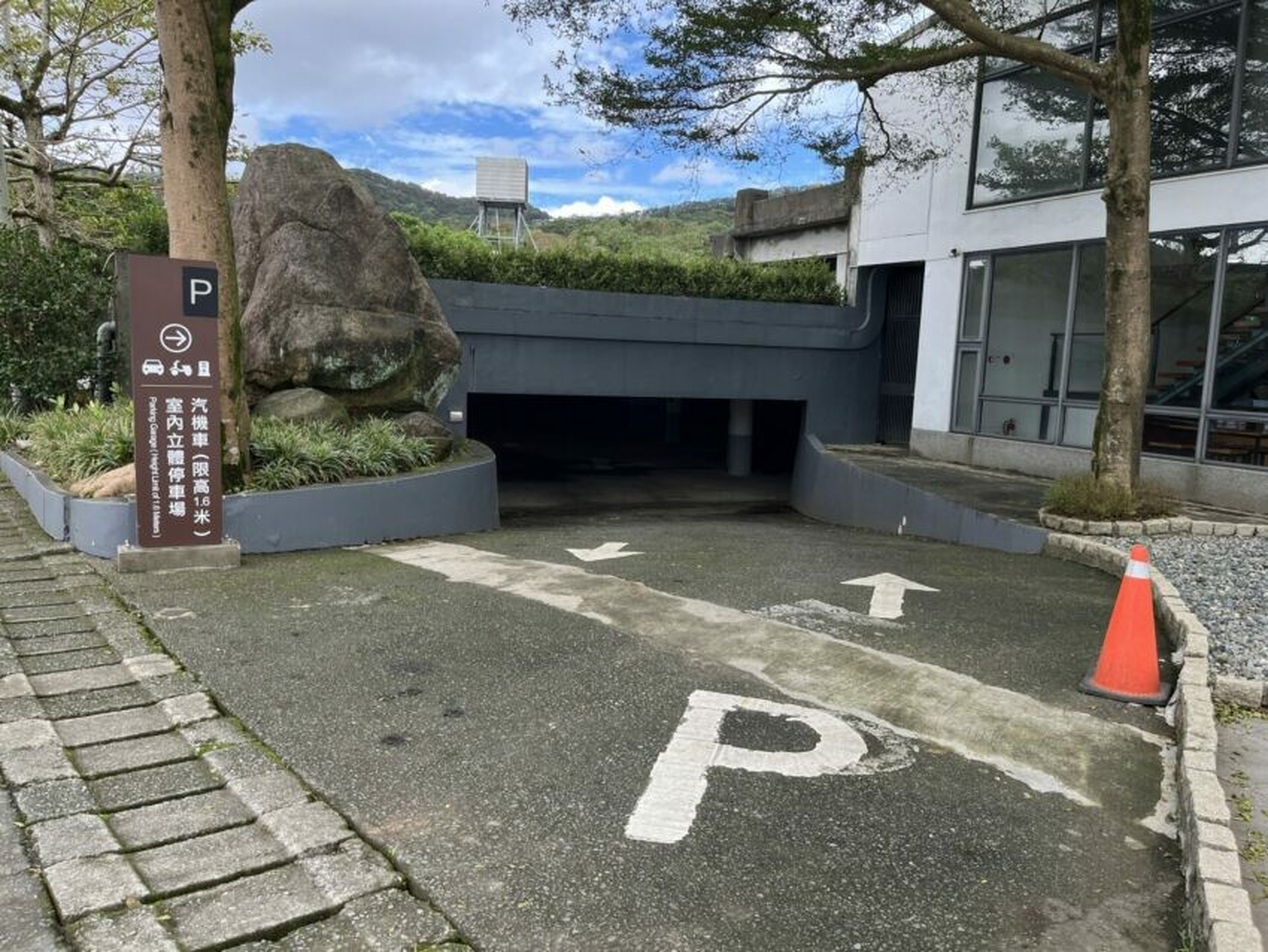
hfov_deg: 67.3
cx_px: 634
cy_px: 476
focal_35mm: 26
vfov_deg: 53.1
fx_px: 953
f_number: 1.6
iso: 50
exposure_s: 1/569
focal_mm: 5.1
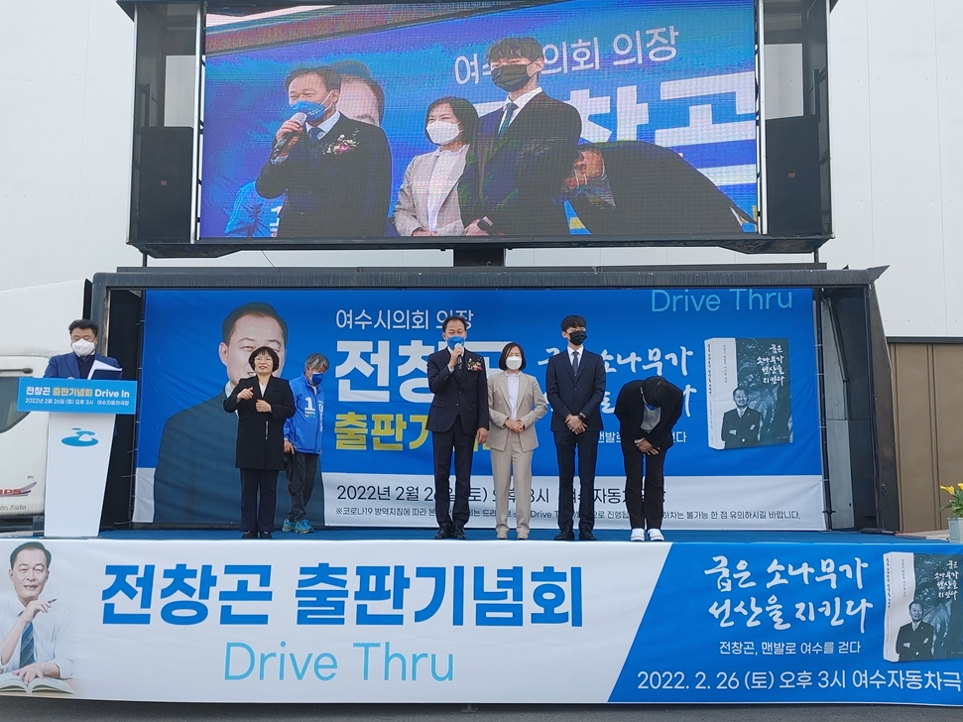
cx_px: 487
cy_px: 362
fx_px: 946
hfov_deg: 54.0
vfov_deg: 41.8
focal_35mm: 34
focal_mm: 4.81
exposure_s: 1/435
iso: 50
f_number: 1.8
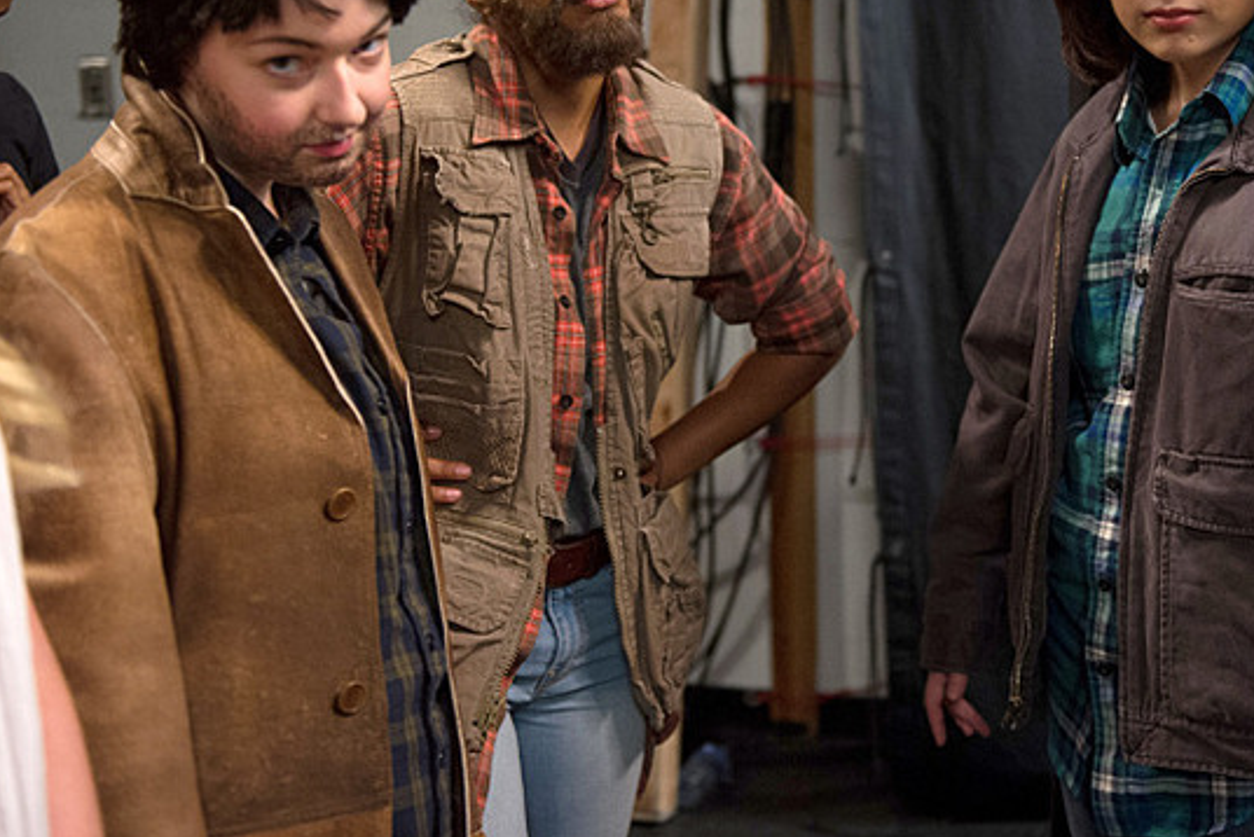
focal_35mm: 61
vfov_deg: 22.3
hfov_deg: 32.7
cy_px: 332
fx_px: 2126
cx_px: 791
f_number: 2.8
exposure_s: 1/100
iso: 3200
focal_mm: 42
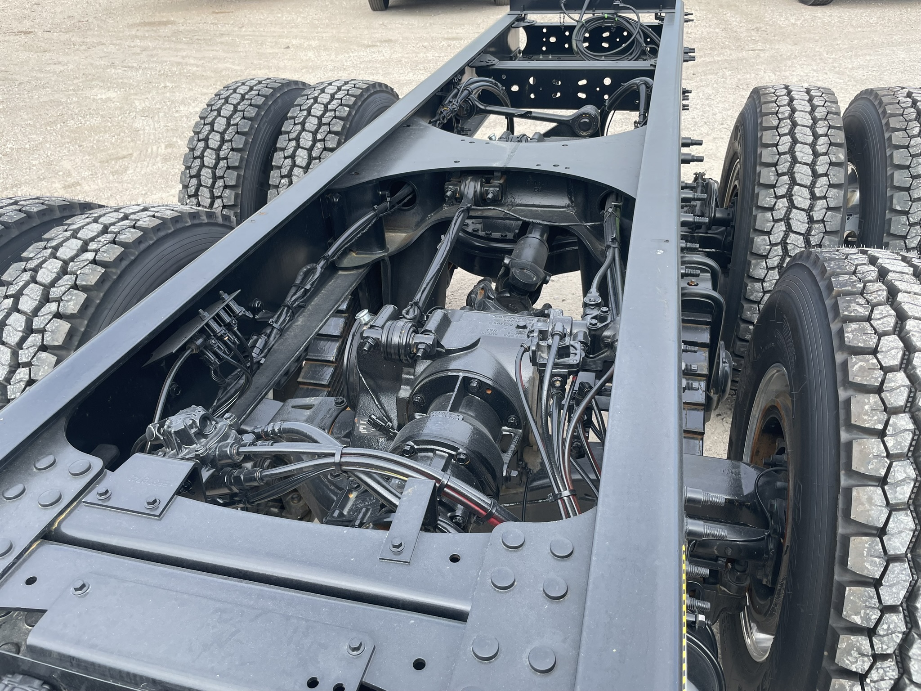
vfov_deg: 53.1
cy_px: 346
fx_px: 692
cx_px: 460
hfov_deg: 67.3
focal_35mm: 26
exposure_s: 1/647
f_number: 1.6
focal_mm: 4.2
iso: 32
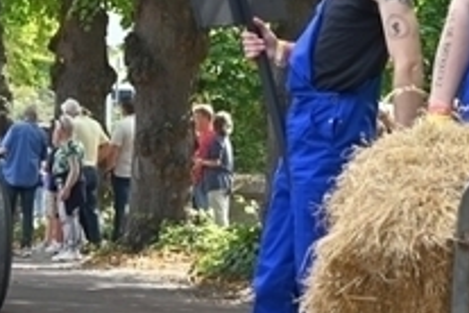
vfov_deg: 5.9
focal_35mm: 230
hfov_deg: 8.9
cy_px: -96
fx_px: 2996
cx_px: 262
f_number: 5.6
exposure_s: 1/250
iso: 160
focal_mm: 47
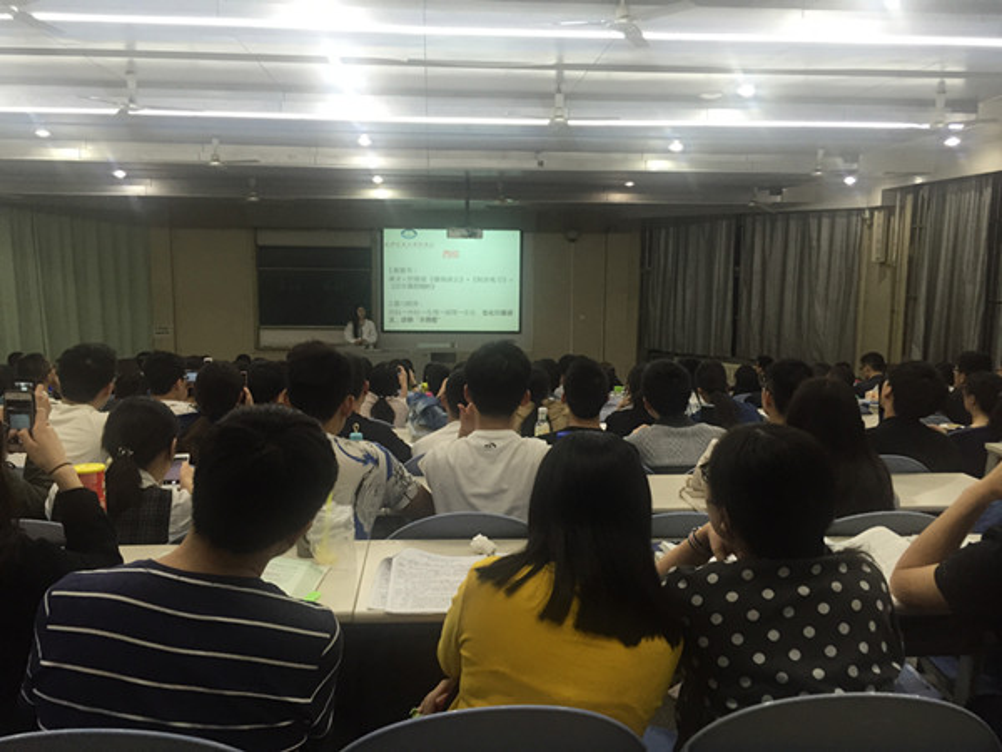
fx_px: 839
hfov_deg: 61.7
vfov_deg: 48.2
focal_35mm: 29
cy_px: 376
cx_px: 501
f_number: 2.2
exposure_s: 1/30
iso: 40
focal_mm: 4.15
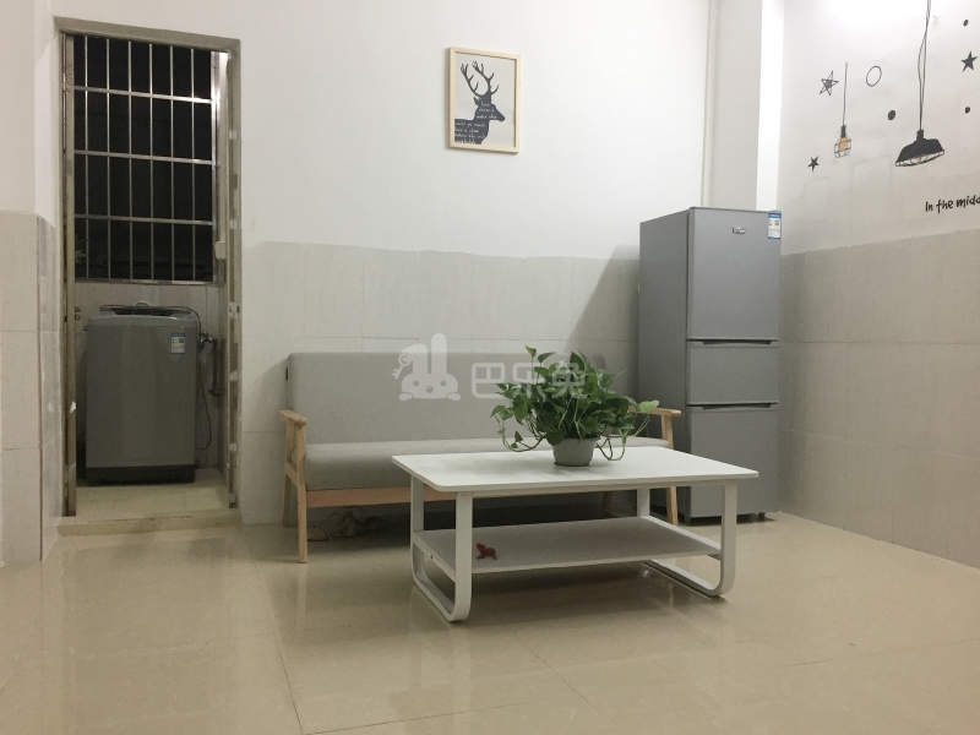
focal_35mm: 29
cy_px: 368
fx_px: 821
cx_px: 490
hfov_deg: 61.7
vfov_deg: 48.2
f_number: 2.2
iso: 125
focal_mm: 4.15
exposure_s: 1/33
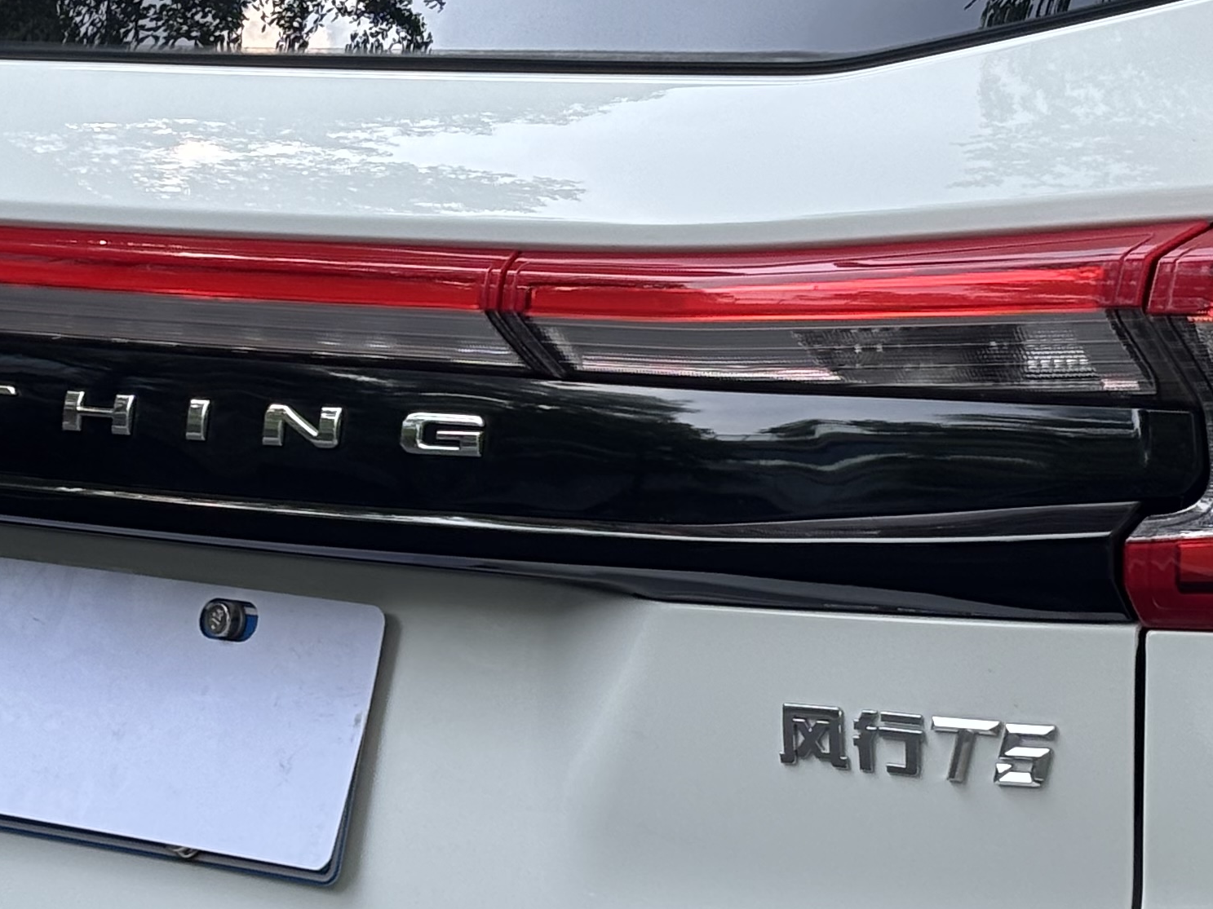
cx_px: 440
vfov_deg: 10.5
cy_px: 559
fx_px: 4940
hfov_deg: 14.0
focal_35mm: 141
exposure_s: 1/594
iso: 32
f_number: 1.6
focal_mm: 5.96
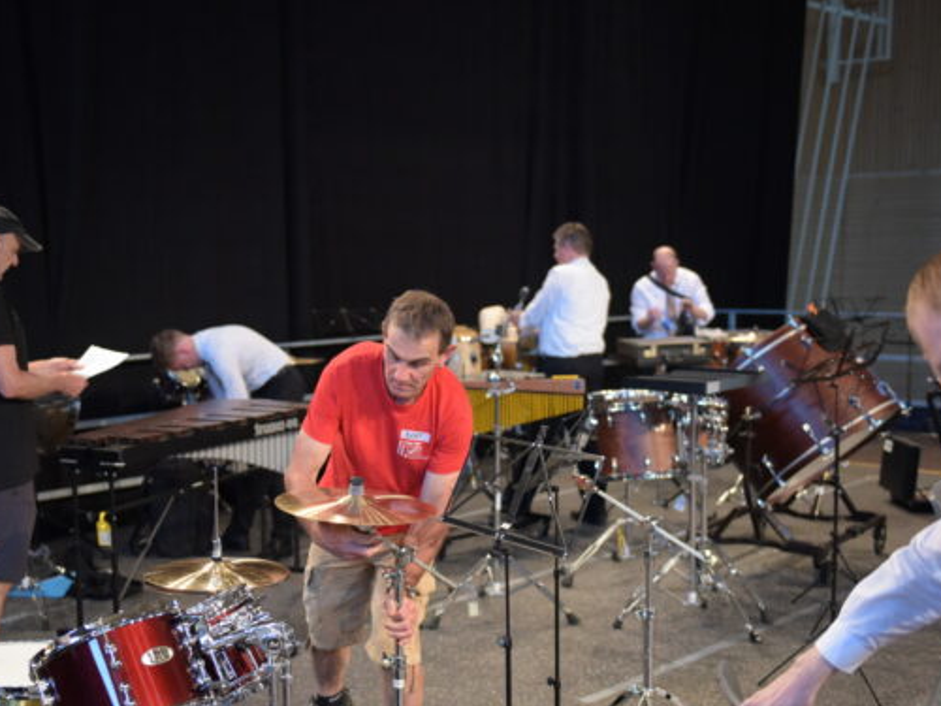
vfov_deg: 26.5
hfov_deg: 34.8
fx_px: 1495
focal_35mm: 55
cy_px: 407
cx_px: 376
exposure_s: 1/500
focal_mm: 44
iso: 2500
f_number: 2.8
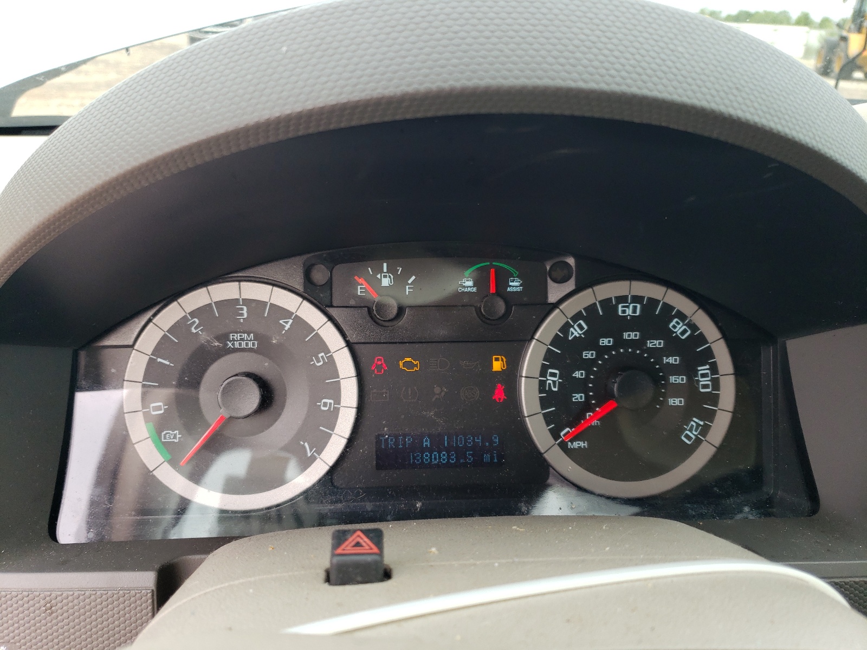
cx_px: 434
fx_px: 651
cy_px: 325
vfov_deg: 53.1
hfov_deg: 67.3
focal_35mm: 26
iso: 50
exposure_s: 1/169
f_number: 1.5
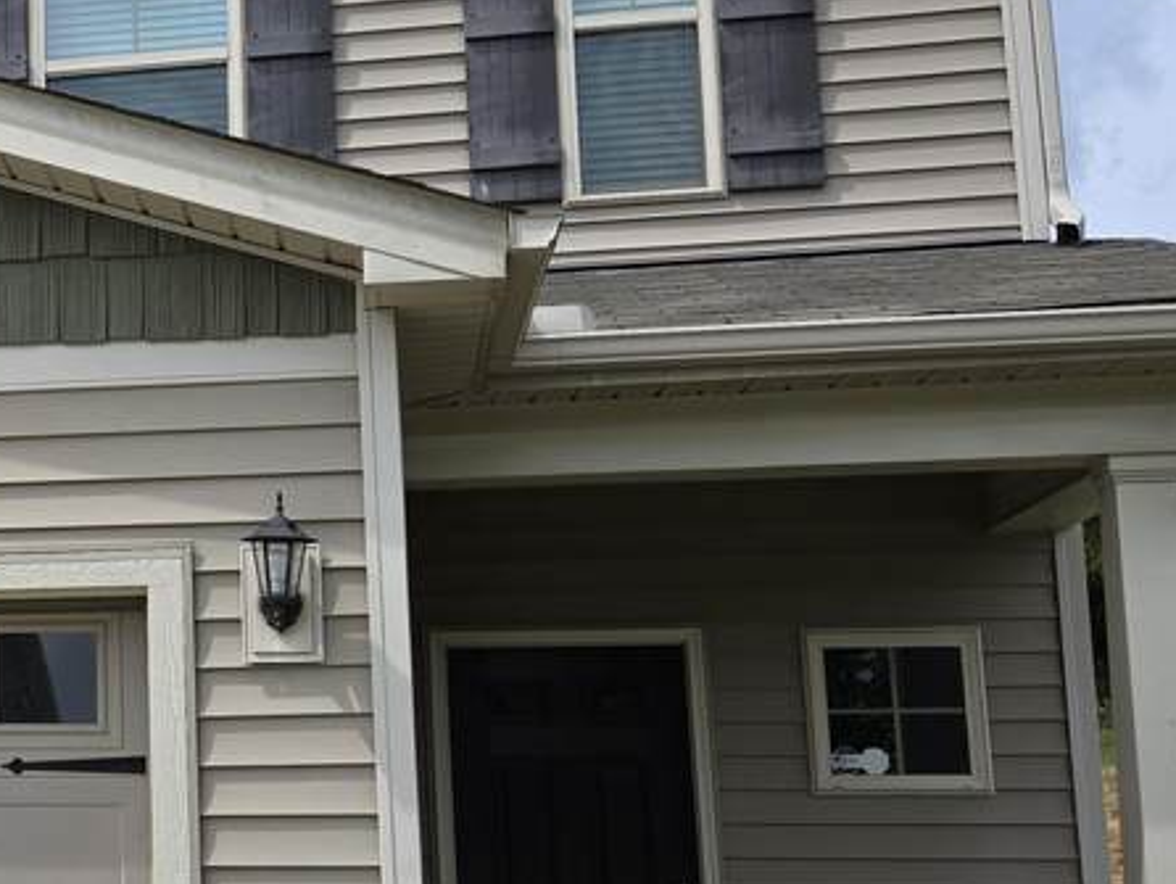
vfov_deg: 22.3
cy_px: 433
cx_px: -121
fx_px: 2243
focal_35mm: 66
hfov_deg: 26.9
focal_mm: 5.4
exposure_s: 1/2259
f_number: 1.8
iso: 25
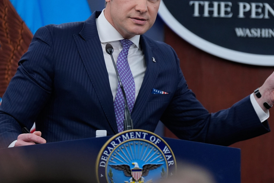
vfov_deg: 4.1
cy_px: 70
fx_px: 2580
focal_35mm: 339
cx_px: 183
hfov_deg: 6.1
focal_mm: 200
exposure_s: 1/1600
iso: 1600
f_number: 3.2
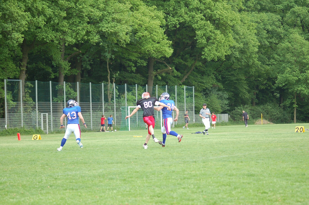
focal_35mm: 123
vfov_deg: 11.1
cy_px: 102
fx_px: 1054
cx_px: 154
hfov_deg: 16.7
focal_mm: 82
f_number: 4
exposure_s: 1/500
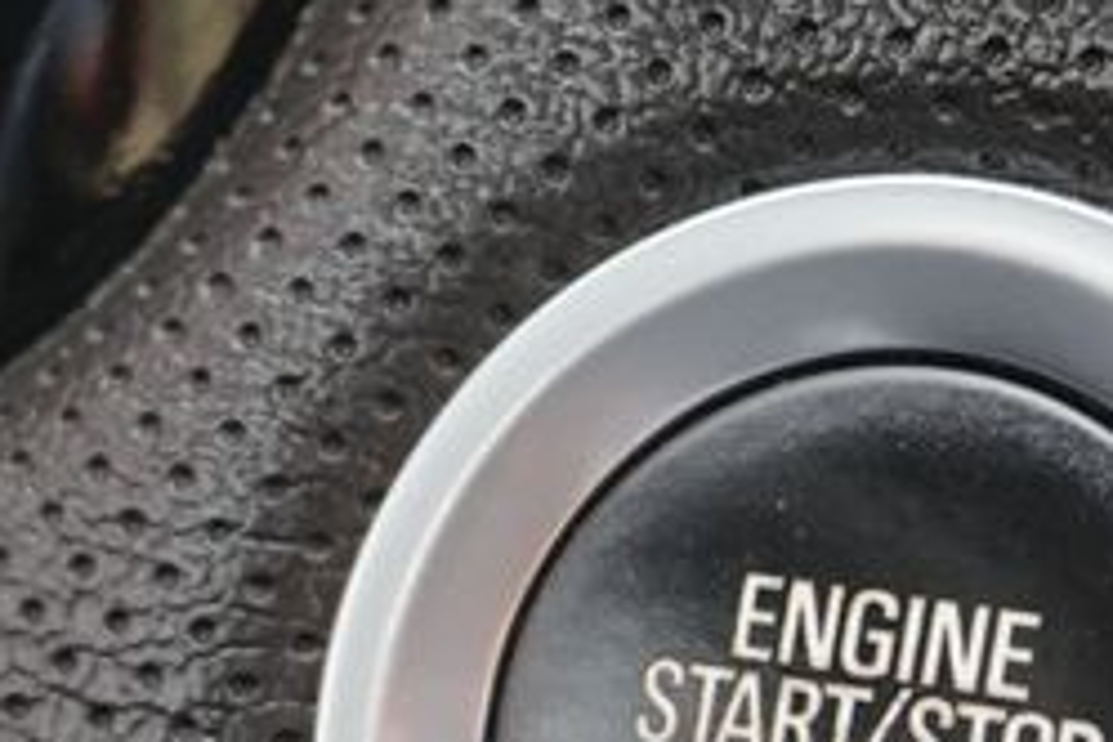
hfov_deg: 12.9
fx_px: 4893
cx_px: 925
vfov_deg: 8.6
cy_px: 724
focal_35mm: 158
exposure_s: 1/80
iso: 200
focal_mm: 41
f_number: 5.6
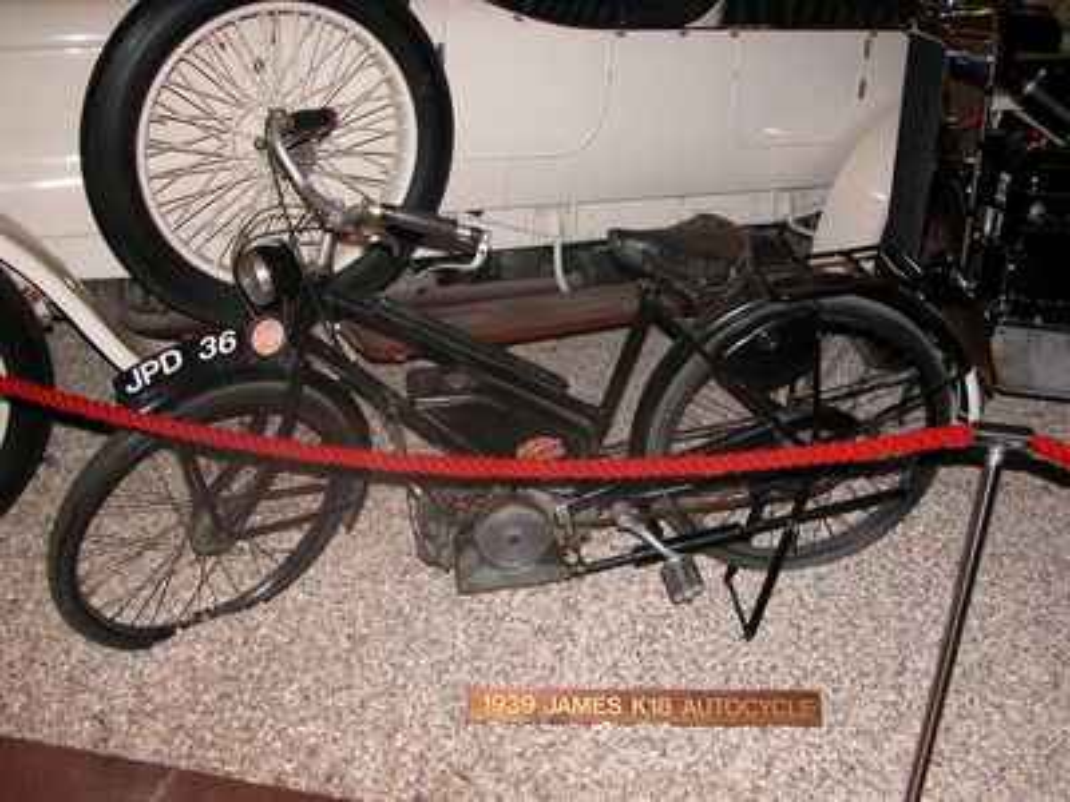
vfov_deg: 36.8
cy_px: 401
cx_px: 535
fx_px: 1206
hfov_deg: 47.9
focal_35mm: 39
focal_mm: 10
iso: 100
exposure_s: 1/60
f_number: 2.9
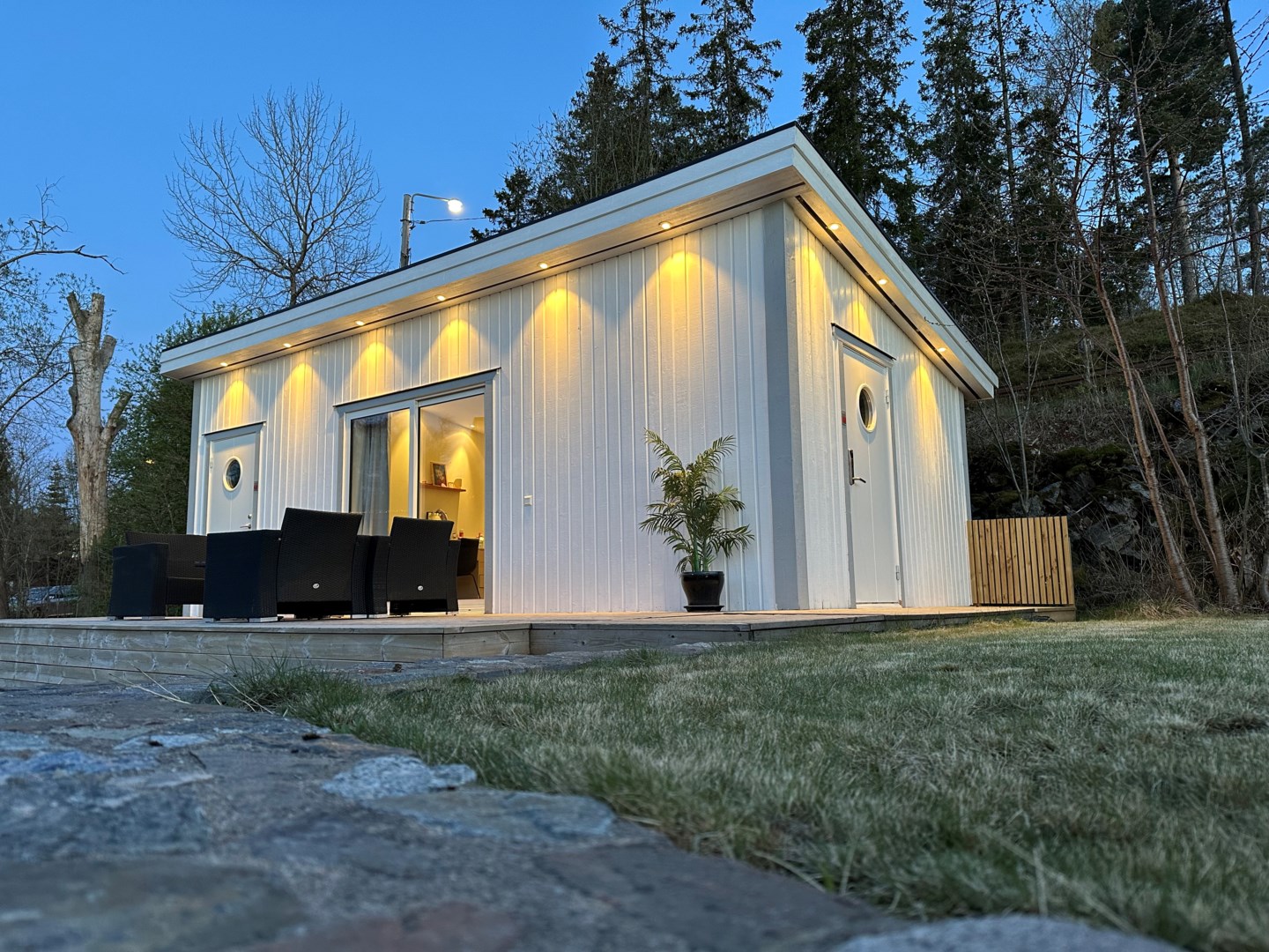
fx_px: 880
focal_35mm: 24
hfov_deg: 71.6
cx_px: 634
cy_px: 476
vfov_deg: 56.8
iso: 200
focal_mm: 6.86
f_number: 1.78
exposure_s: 1/50
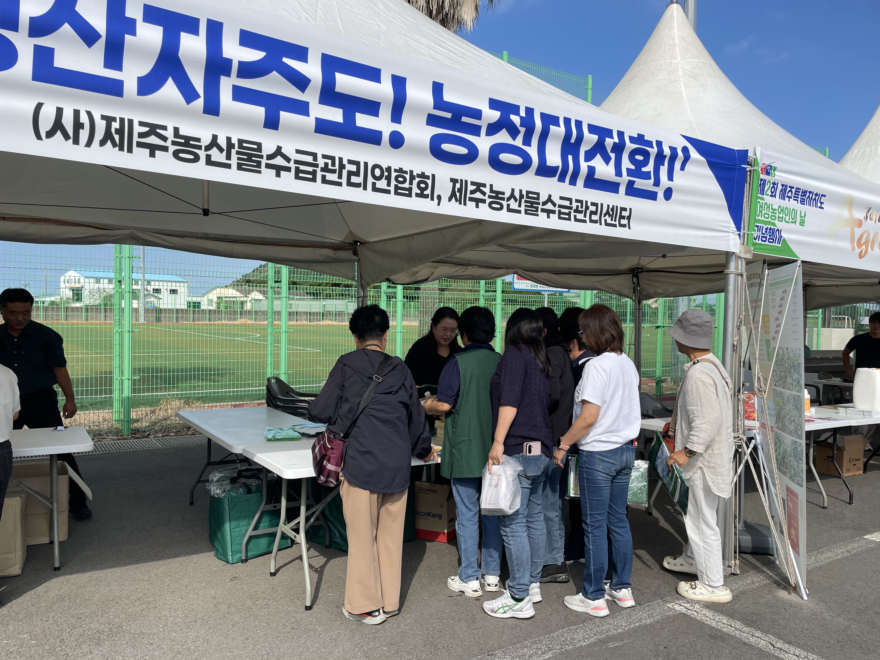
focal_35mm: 26
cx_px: 440
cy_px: 330
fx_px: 661
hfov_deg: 67.3
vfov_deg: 53.1
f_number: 1.6
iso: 32
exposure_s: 1/4000
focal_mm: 4.2
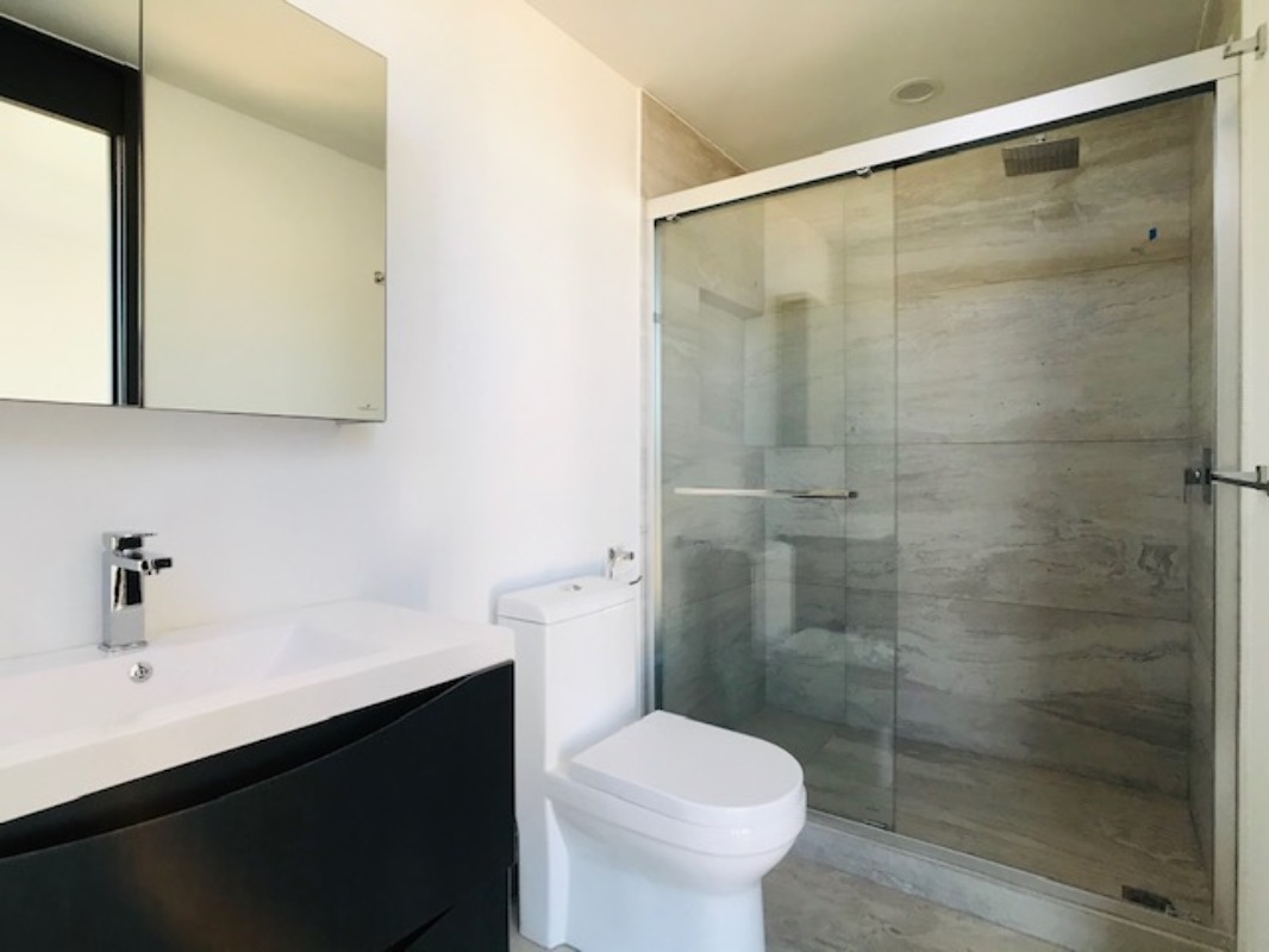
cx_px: 634
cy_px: 476
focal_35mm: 28
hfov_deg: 63.4
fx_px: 1027
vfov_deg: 49.8
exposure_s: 1/40
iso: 25
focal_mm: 3.99
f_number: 1.8
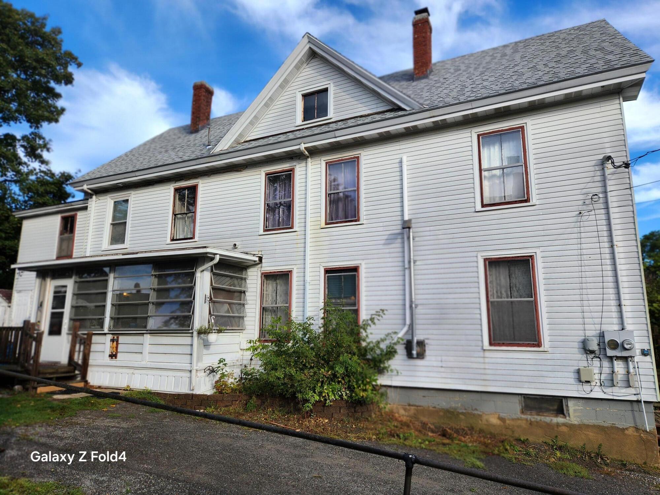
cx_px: 330
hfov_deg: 73.9
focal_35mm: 23
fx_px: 439
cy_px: 248
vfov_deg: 58.9
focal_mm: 5.4
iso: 20
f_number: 1.8
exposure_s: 1/662
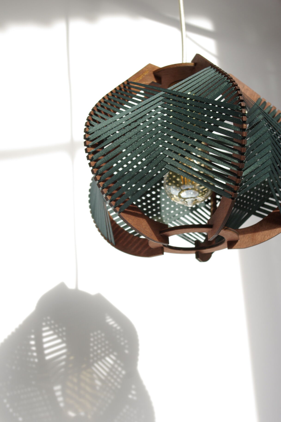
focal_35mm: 60
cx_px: 140
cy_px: 211
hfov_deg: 22.6
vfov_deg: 33.4
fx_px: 702
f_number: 5.6
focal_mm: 40
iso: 160
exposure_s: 1/125
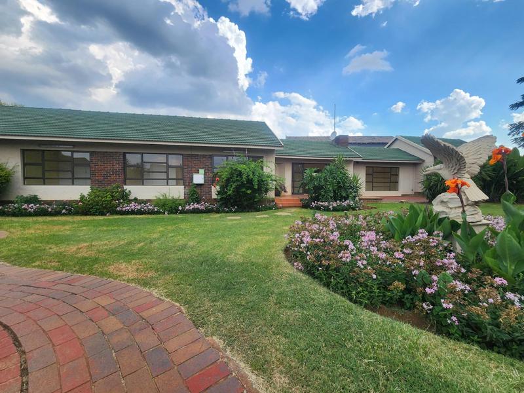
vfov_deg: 89.9
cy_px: 196
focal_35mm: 13
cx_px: 262
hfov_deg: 106.2
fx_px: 197
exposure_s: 1/1238
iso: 50
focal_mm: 2.2
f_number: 2.2
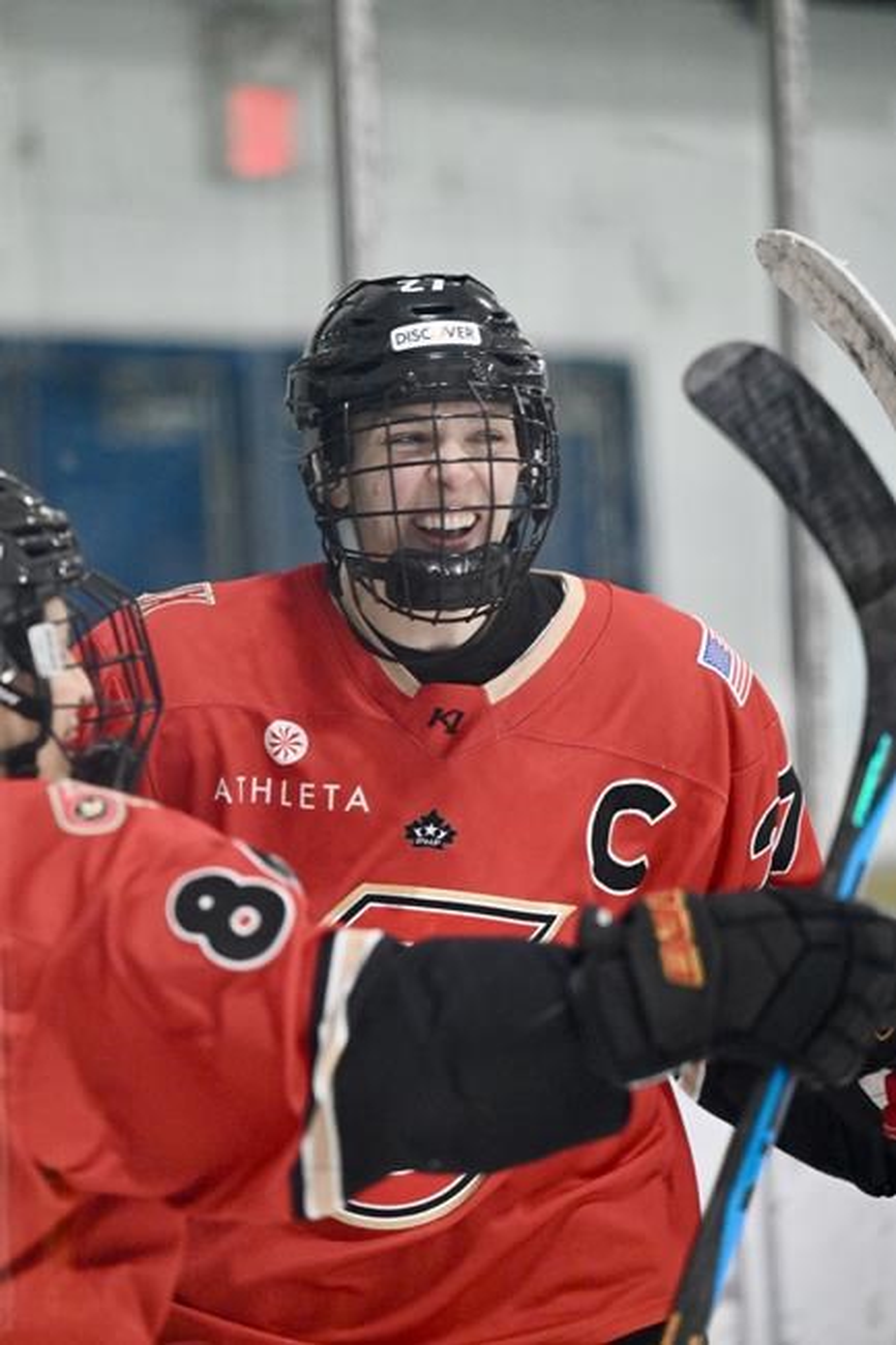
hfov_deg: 7.0
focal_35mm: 195
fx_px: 7283
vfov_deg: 10.6
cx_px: 448
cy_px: 672
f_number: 3.5
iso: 7200
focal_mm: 195
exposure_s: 1/500
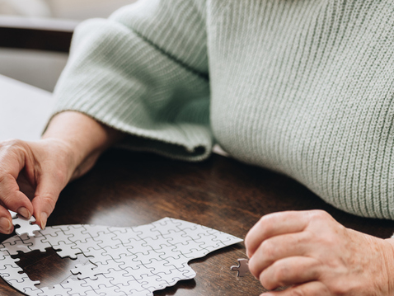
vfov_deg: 10.2
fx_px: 1663
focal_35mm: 146
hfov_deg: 13.5
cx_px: 145
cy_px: 199
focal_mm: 100
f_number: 2.8
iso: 100
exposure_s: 1/200
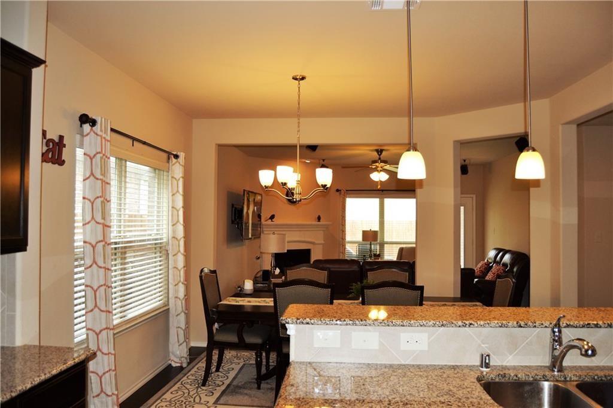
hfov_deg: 67.4
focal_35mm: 27
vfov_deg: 47.9
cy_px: 204
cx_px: 306
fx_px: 460
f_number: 3.5
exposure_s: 1/125
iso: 360
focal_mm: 18
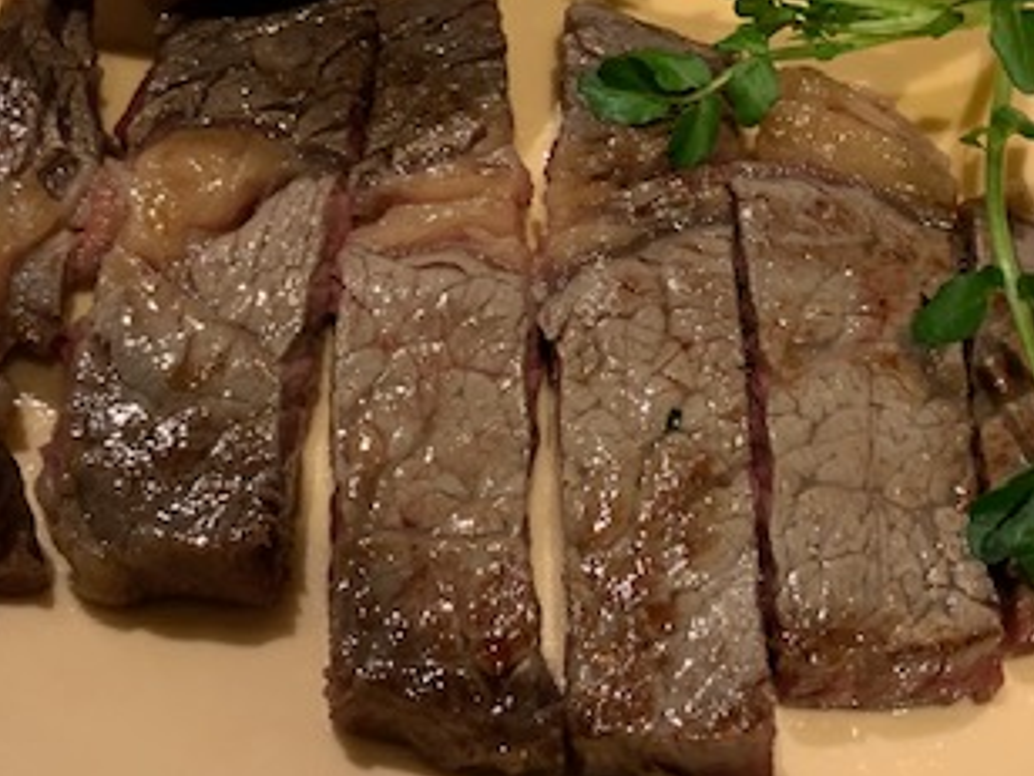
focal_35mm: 54
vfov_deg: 26.7
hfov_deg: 35.5
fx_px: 1613
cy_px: 205
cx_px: 574
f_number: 1.8
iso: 200
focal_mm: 4.25
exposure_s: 1/60
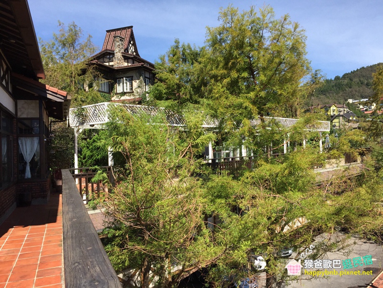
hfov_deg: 61.7
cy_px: 144
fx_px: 321
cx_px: 192
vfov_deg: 48.2
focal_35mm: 29
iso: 32
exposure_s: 1/1364
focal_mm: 4.15
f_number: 2.2
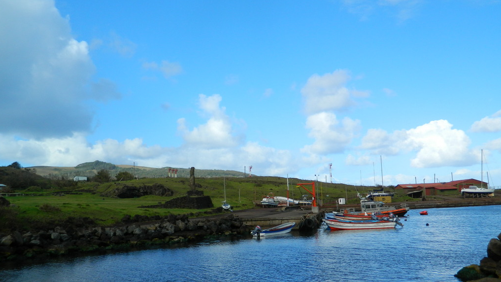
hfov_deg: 58.0
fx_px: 452
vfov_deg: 34.4
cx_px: 250
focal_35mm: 34
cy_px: 185
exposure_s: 1/800
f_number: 3.2
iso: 80
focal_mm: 5.6
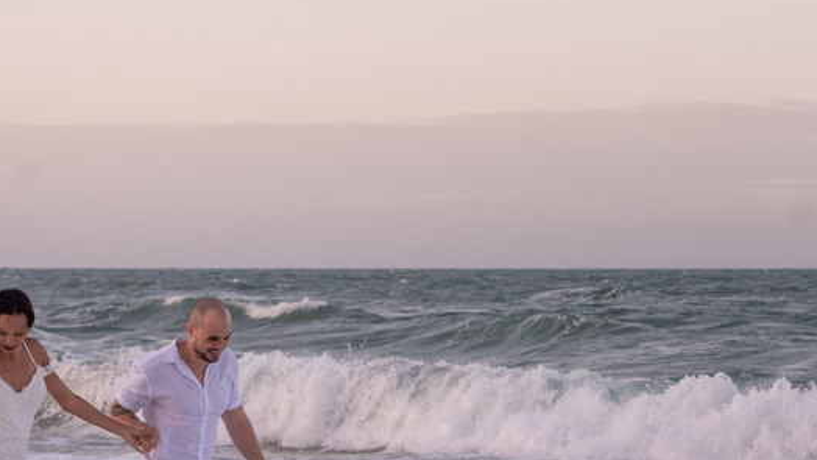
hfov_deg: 17.8
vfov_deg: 10.1
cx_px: 583
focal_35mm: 120
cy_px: 154
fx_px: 2600
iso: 400
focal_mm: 50
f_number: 5
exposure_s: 1/800
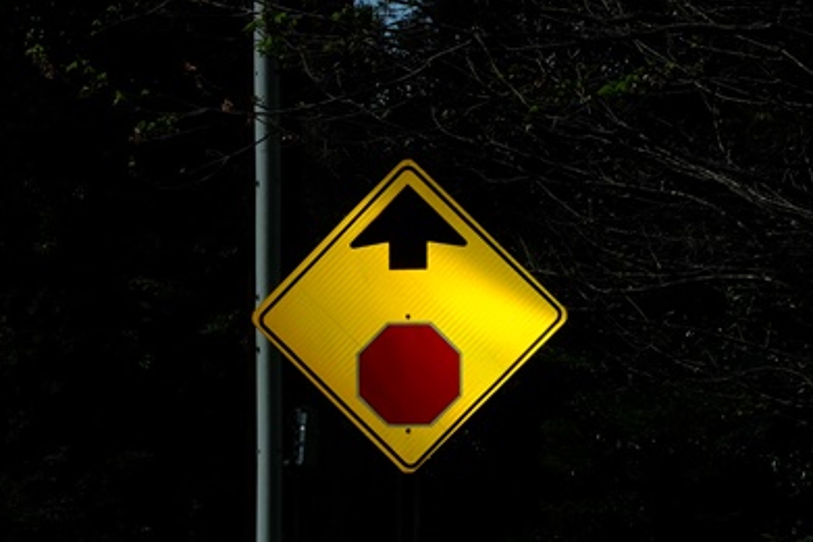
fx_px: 2756
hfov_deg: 16.5
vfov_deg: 11.2
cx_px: 10
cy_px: 503
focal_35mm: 122
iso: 500
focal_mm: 35
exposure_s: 1/950
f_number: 13
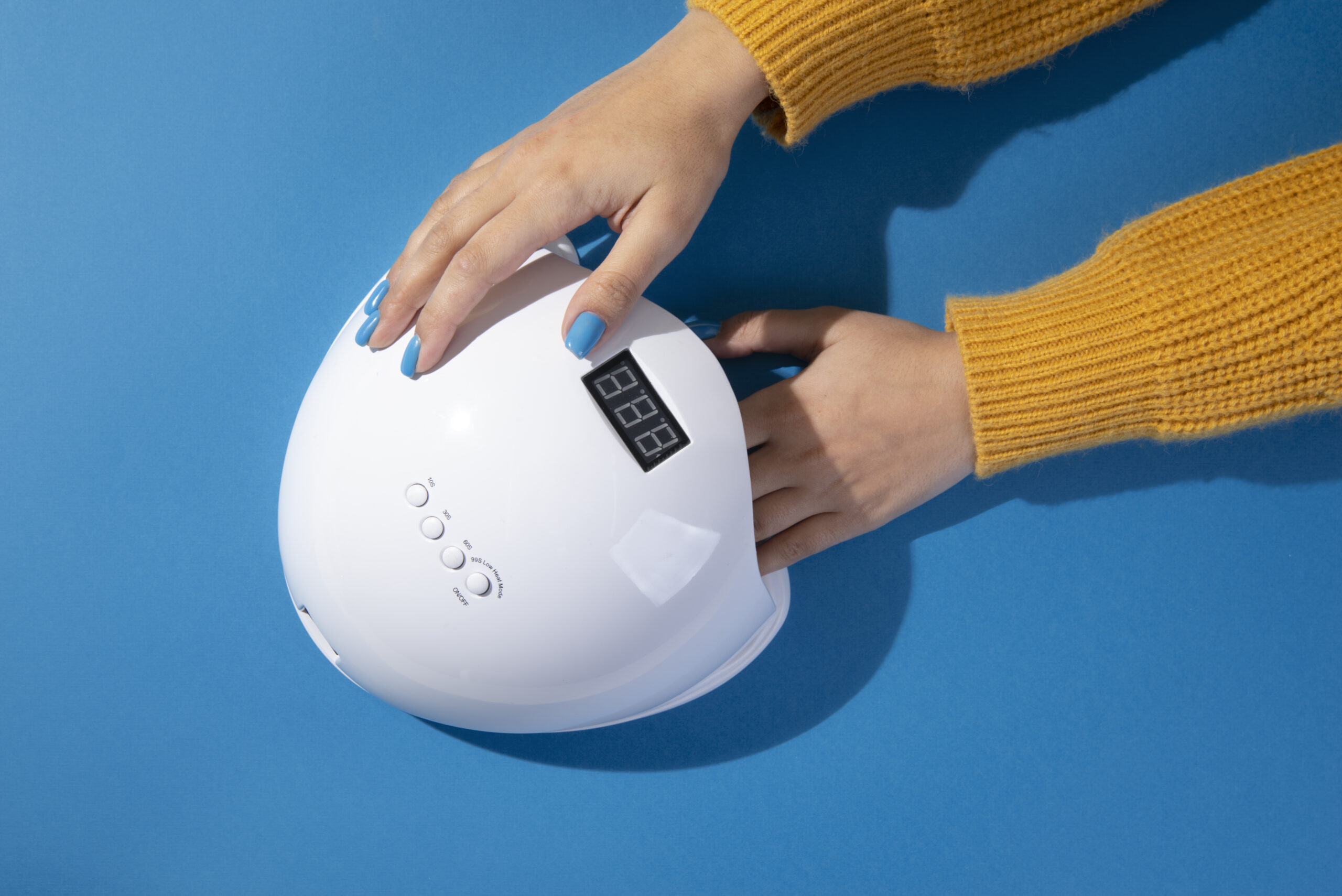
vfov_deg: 24.6
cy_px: 448
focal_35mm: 55
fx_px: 2051
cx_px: 671
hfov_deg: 36.2
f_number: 29
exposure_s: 1/125
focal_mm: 55
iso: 125
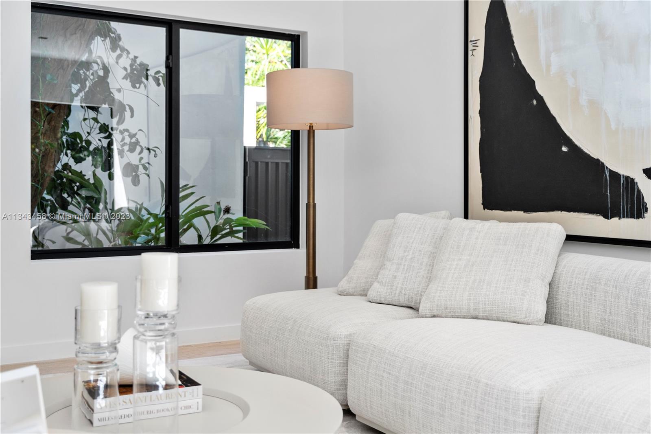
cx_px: 326
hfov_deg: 47.7
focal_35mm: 41
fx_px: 736
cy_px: 217
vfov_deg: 32.8
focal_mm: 40.7
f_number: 3.2
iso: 320
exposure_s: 1/200
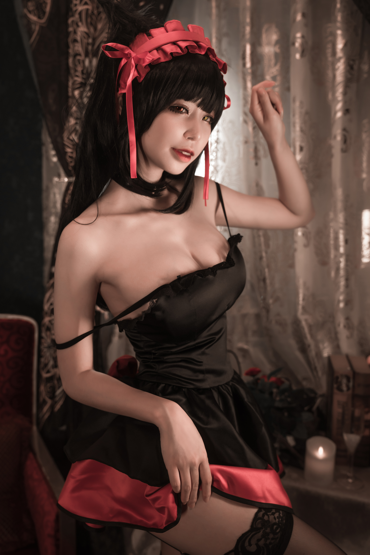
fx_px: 524
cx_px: 185
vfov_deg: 55.8
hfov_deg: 38.9
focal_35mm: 34
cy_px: 278
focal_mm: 34
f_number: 3.5
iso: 800
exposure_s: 1/80
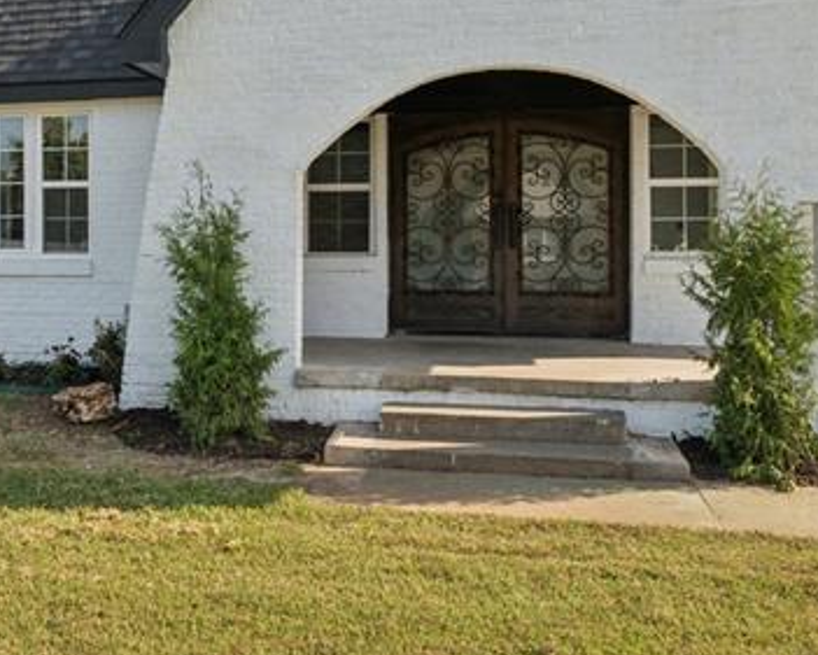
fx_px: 1052
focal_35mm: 43
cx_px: 232
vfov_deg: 34.3
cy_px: 219
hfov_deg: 41.5
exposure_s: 1/400
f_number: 8
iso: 200
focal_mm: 10.6
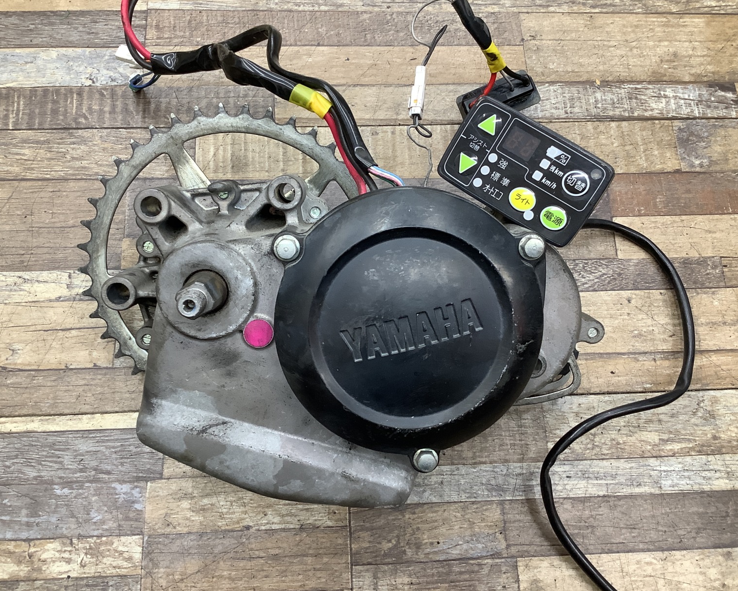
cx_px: 361
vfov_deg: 44.6
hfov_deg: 54.2
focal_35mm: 33
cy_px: 292
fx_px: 721
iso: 125
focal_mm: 3.3
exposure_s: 1/50
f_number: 2.4
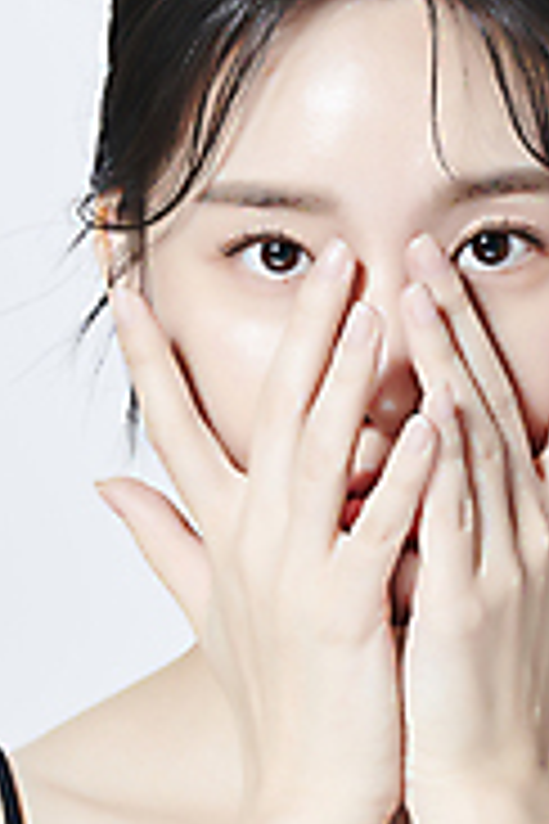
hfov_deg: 3.1
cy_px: 333
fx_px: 10018
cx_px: 389
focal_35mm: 438
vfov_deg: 4.7
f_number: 11
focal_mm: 200
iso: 64
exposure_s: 1/125
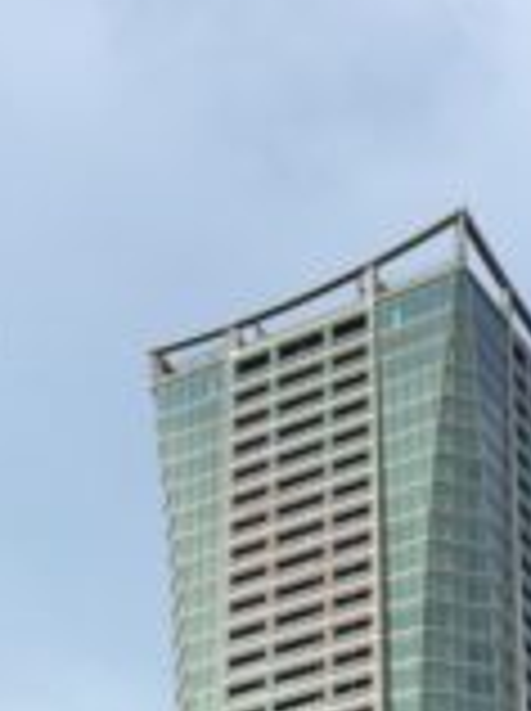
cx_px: 338
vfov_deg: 20.2
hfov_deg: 15.7
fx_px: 1928
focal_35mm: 94
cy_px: 720
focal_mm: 4.15
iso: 32
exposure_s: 1/439
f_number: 2.2
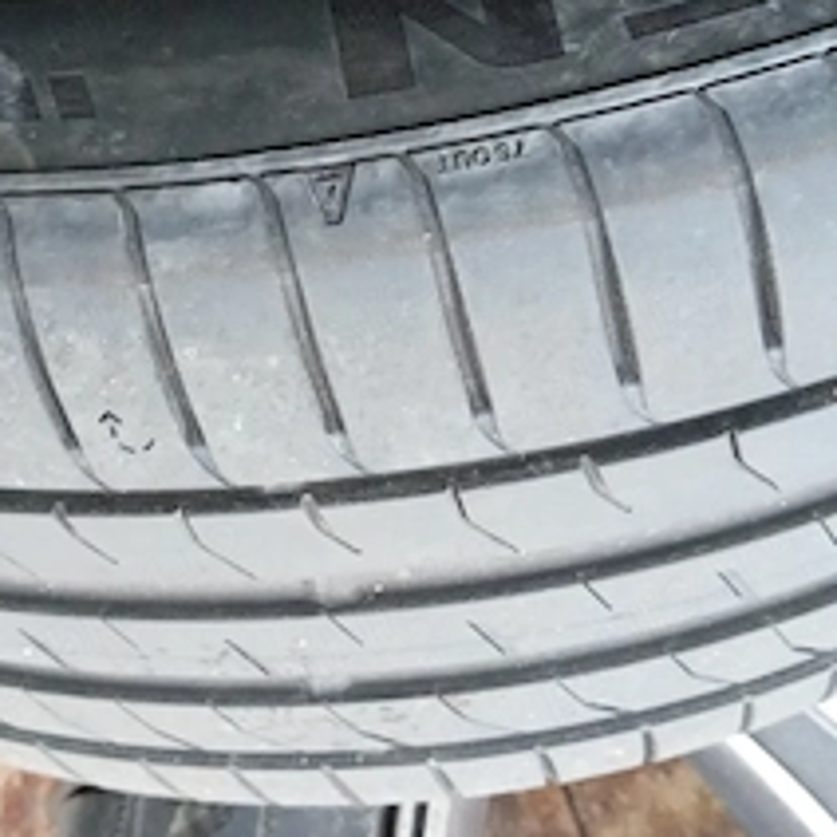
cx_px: 249
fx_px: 1231
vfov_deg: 37.5
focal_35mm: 45
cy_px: 379
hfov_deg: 37.0
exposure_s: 1/100
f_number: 1.8
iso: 3983
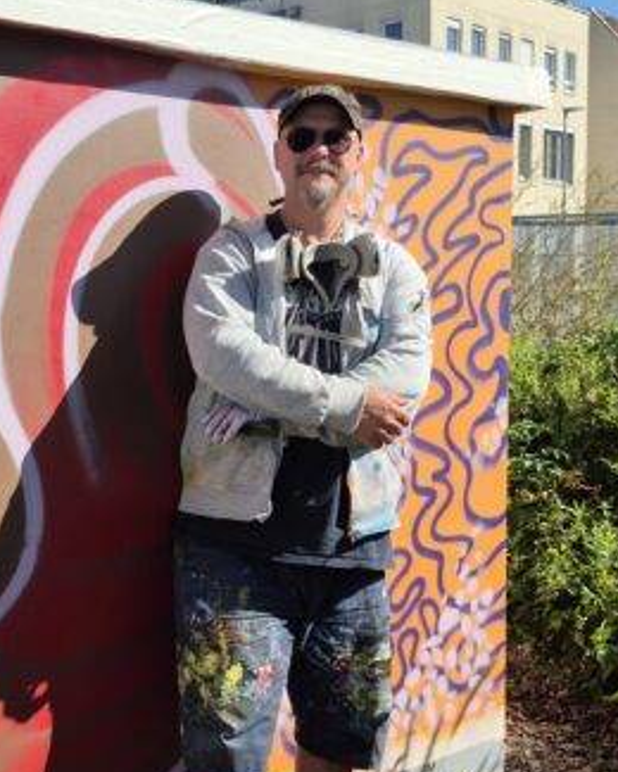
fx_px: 1212
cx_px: 209
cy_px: 444
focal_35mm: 53
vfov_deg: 35.3
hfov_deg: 28.4
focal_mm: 5.4
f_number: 1.8
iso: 25
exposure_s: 1/1696
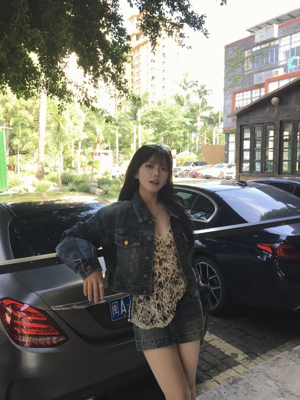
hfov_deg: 48.2
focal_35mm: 29
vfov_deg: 61.7
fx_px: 335
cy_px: 200
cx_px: 150
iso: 25
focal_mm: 4.15
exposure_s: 1/101
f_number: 2.2
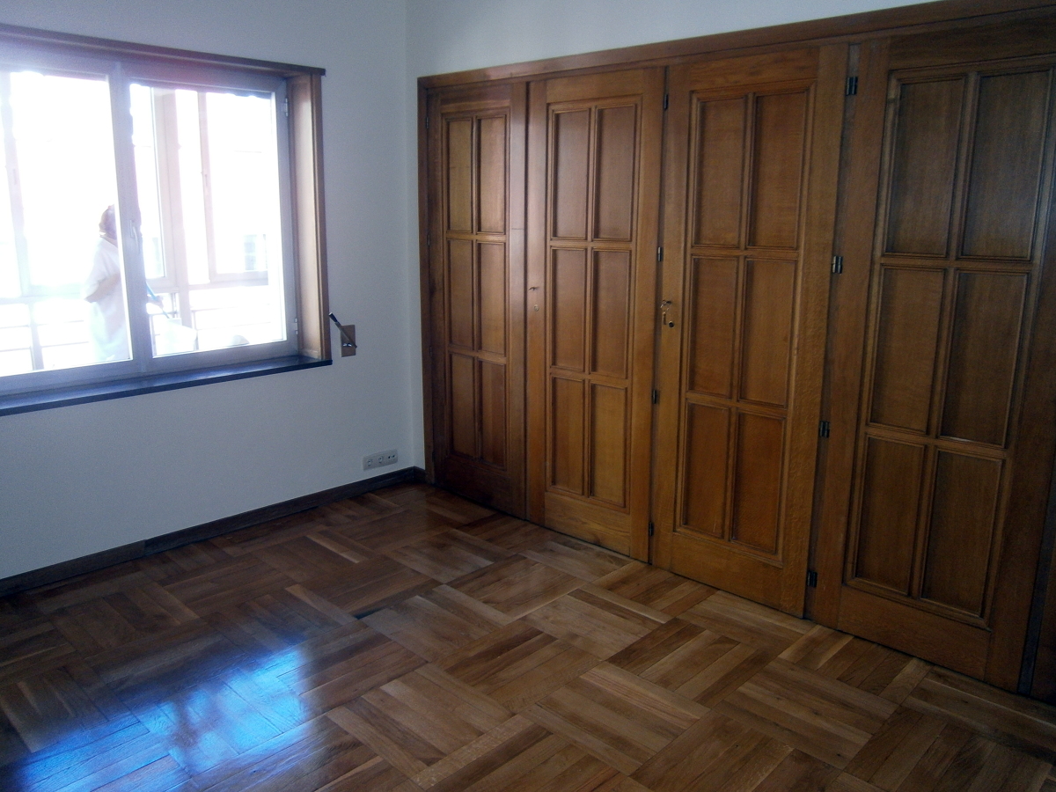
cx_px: 528
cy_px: 396
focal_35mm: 26
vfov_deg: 53.1
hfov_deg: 67.3
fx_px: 793
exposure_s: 1/30
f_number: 2.8
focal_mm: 4.7
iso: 125
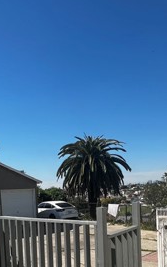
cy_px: 204
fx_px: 240
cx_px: 68
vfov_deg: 55.0
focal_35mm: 33
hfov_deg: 38.2
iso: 32
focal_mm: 1.57
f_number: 1.8
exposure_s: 1/1647
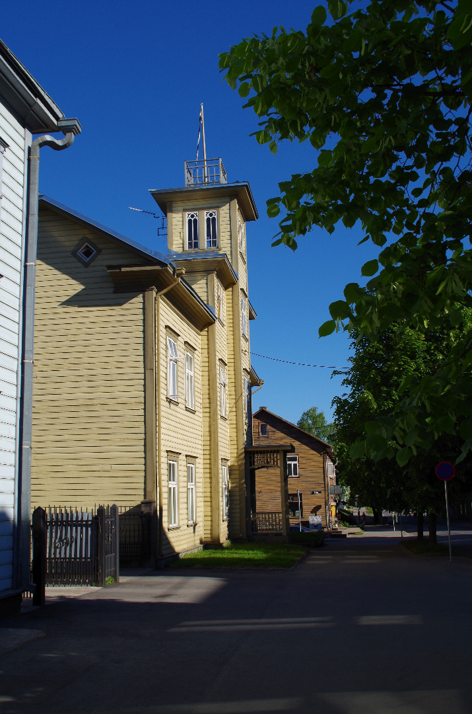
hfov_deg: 31.7
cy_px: 357
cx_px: 236
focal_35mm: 42
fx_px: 830
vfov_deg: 46.5
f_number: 13
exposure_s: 1/160
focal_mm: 28
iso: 100
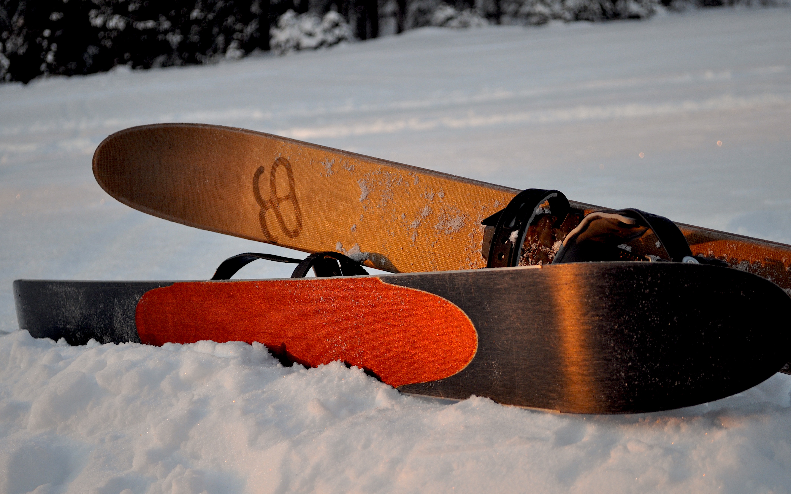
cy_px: 260
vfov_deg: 17.6
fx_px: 1595
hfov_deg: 27.8
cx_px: 393
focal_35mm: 74
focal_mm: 48
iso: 400
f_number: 5.6
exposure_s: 1/125
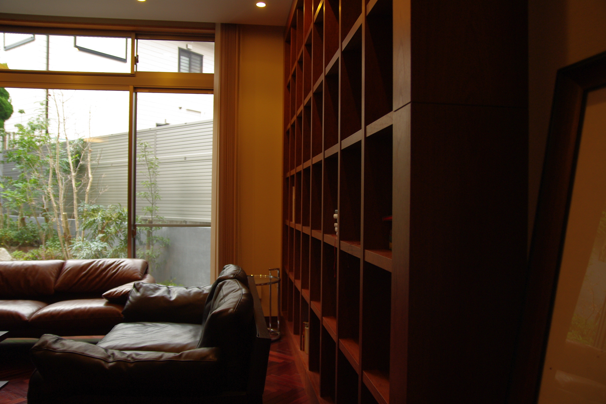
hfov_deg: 61.9
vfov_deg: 43.6
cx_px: 303
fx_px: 505
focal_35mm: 30
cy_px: 202
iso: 200
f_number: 2.8
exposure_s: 1/45
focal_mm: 20
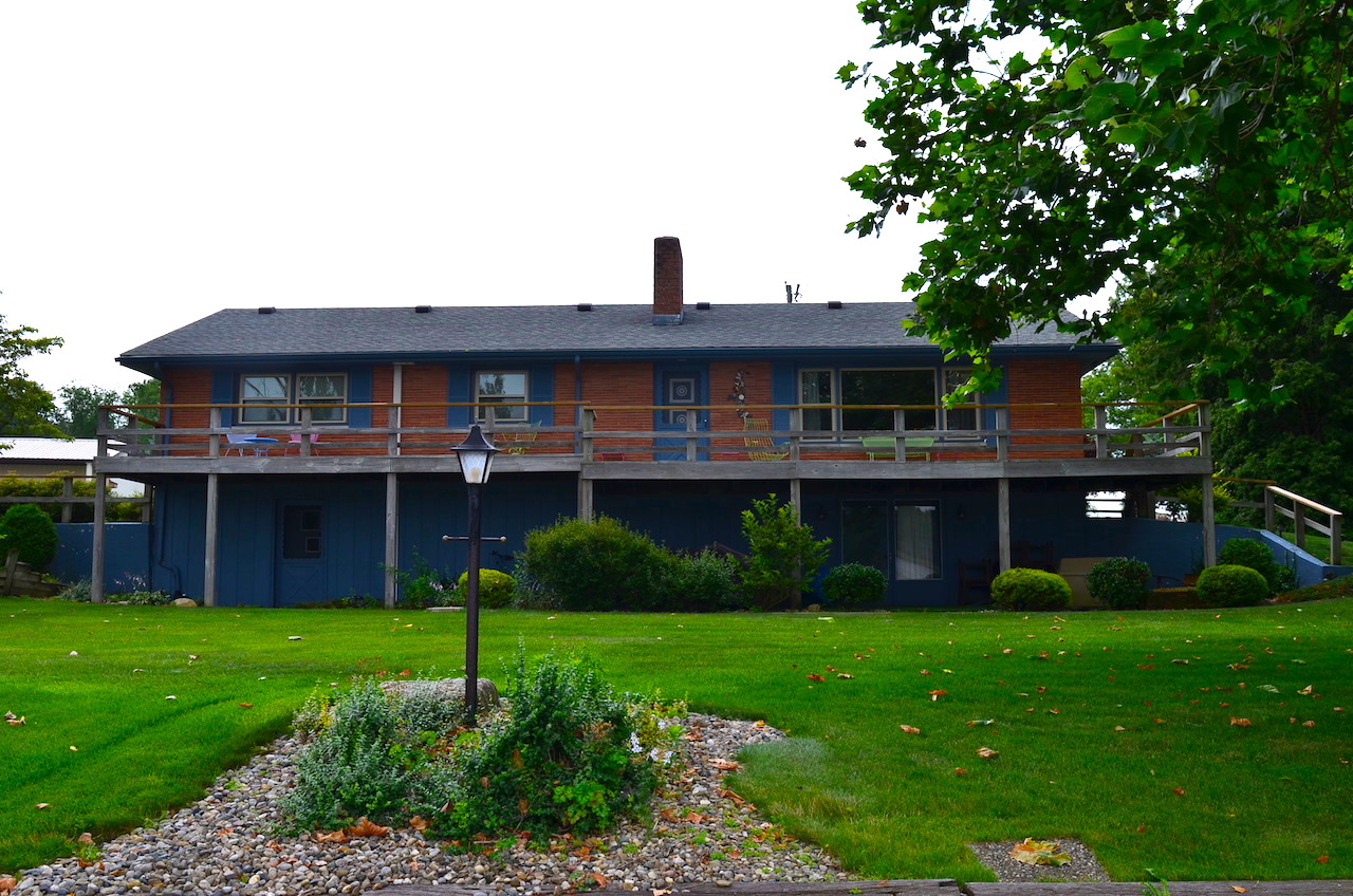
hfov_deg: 53.2
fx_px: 1350
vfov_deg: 36.7
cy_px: 448
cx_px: 676
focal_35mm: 36
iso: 200
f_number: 10
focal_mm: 24
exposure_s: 1/320
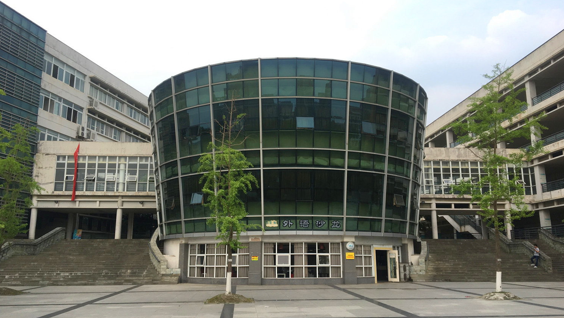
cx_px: 281
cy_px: 161
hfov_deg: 61.0
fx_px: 479
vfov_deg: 36.7
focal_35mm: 32
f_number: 2.2
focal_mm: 4.15
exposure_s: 1/538
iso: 25
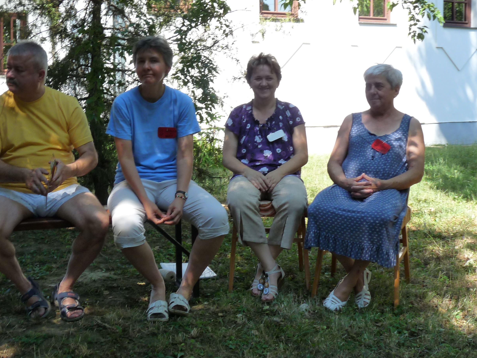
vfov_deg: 28.5
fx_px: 703
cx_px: 196
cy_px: 150
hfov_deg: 37.4
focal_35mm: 51
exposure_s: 1/160
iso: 160
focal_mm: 6
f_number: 4
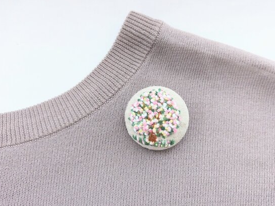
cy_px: 103
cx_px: 154
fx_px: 215
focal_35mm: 27
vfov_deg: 51.4
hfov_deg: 65.1
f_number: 1.9
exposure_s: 1/40
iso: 559
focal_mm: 5.5
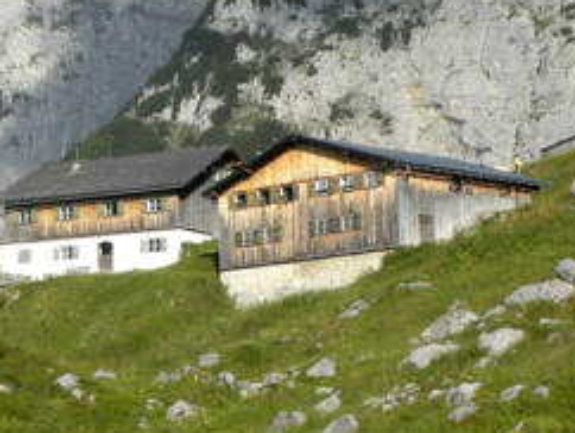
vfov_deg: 9.3
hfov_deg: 12.3
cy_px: 226
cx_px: 108
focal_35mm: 160
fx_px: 2660
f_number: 5.6
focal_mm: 11.8
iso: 64
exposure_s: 1/286
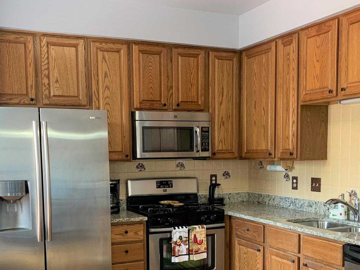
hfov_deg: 41.2
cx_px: 180
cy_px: 208
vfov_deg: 30.9
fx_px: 478
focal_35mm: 46
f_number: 1.8
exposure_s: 1/60
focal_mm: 4.25
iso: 160
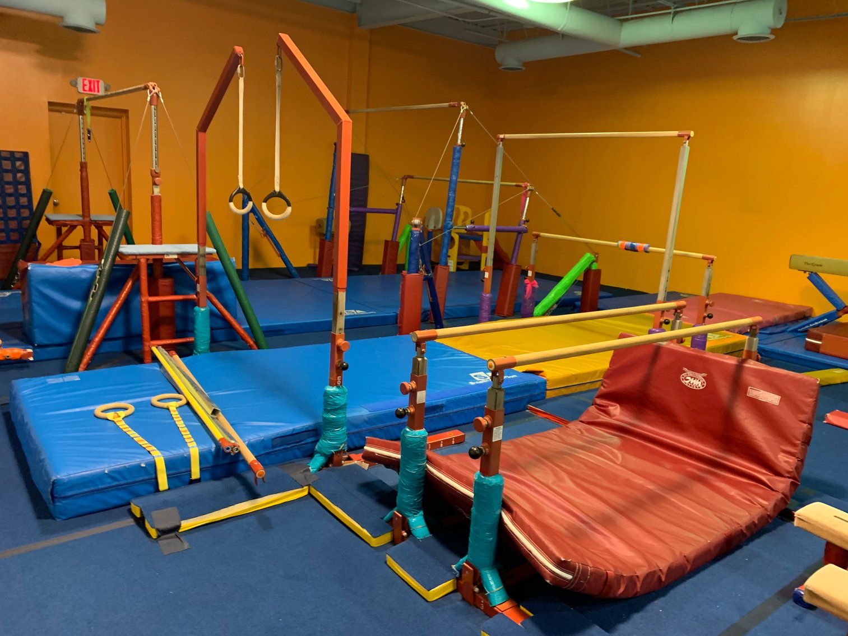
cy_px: 318
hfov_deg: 67.3
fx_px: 637
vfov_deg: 53.1
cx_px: 424
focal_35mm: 26
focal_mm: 4.25
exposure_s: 1/60
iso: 250
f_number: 1.8
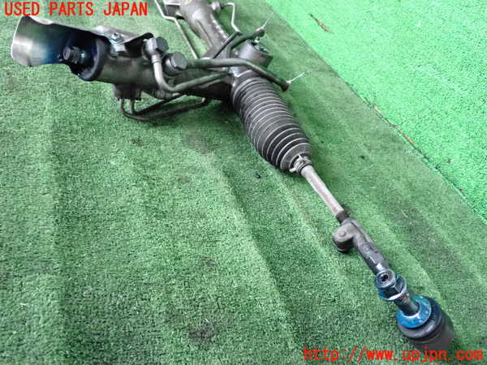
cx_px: 244
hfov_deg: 51.4
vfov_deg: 39.7
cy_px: 182
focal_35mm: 36
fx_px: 506
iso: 2500
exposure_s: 1/125
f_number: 2.5
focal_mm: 6.37
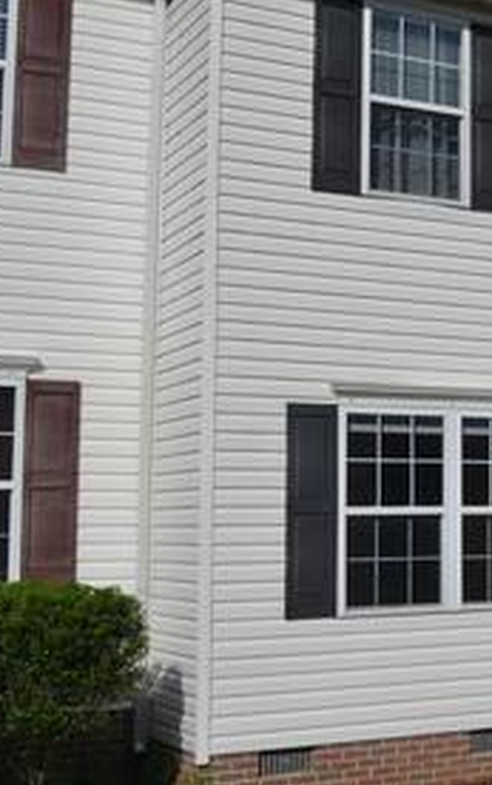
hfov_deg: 17.6
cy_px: 360
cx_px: 685
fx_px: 1456
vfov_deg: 30.2
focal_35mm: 68
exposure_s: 1/320
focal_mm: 24
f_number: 9
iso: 100
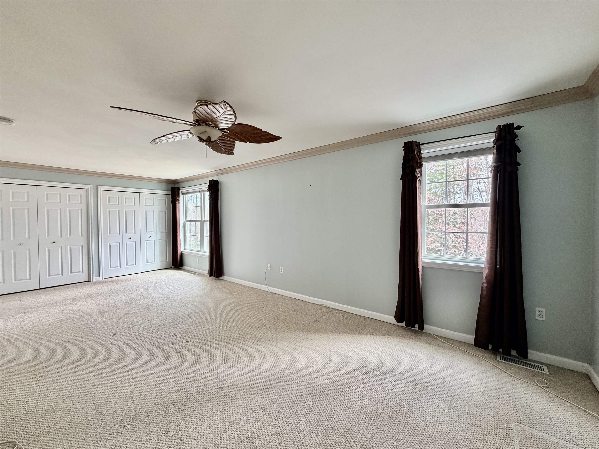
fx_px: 242
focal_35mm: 14
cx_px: 300
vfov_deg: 85.7
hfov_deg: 102.1
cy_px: 224
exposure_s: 1/121
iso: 320
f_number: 2.2
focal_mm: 2.22
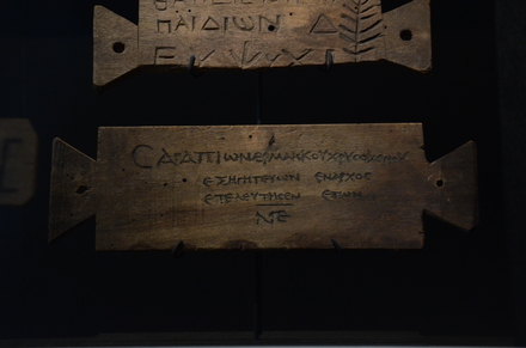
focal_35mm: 105
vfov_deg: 13.0
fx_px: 1530
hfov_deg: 19.5
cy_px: 174
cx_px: 263
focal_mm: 70
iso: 2500
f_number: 5.3
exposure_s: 1/30
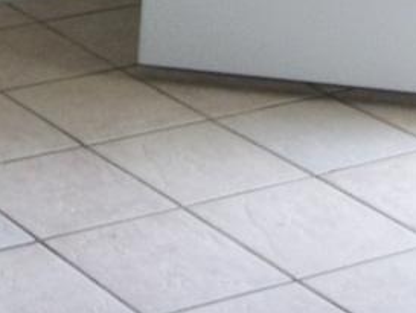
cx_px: -428
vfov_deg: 9.6
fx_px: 1803
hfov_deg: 11.7
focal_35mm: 150
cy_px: -185
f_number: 2.9
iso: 160
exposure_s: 1/30
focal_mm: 5.7
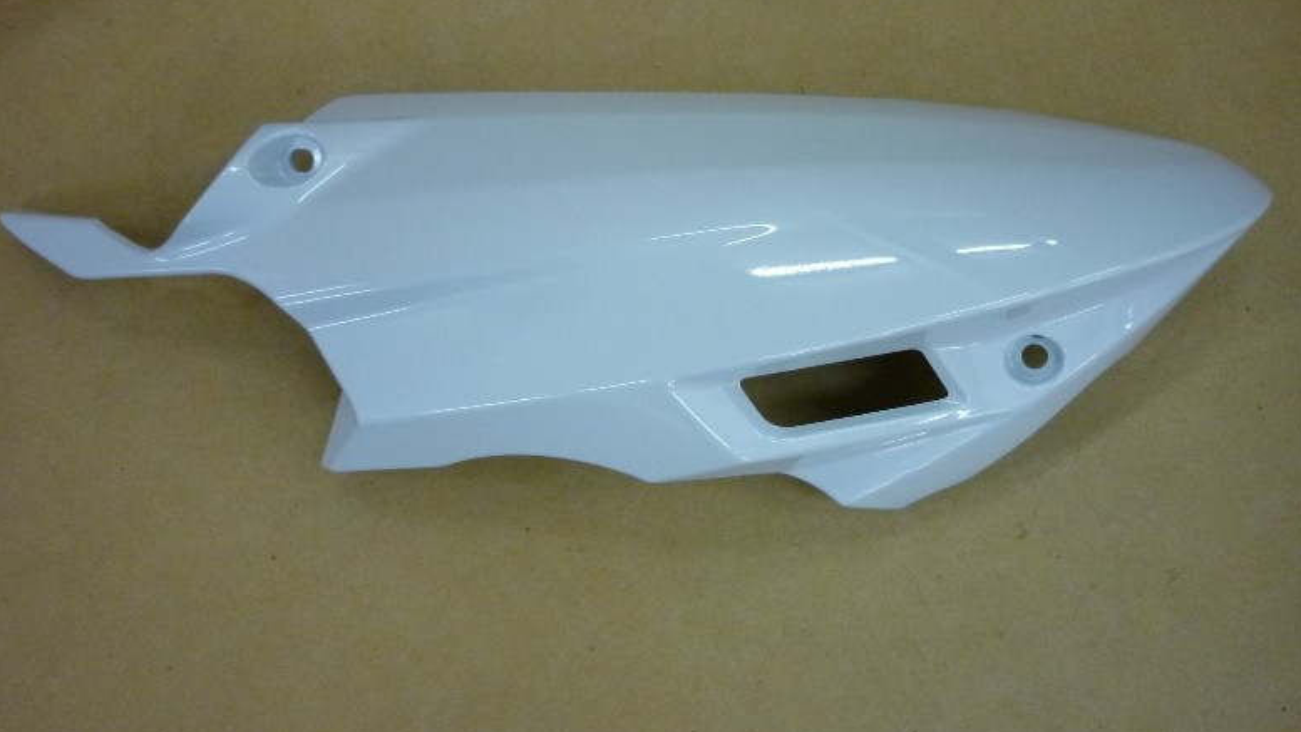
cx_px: 638
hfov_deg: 54.0
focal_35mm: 37
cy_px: 280
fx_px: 1276
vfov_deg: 31.9
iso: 320
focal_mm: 5.5
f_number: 2.8
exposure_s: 1/30
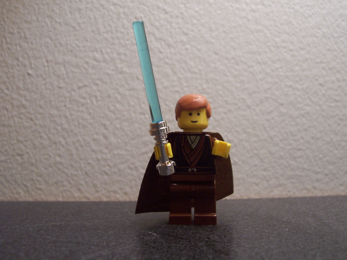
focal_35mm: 37
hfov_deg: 50.1
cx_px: 174
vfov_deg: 38.7
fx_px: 371
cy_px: 130
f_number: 2.8
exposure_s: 1/30
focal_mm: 5.6
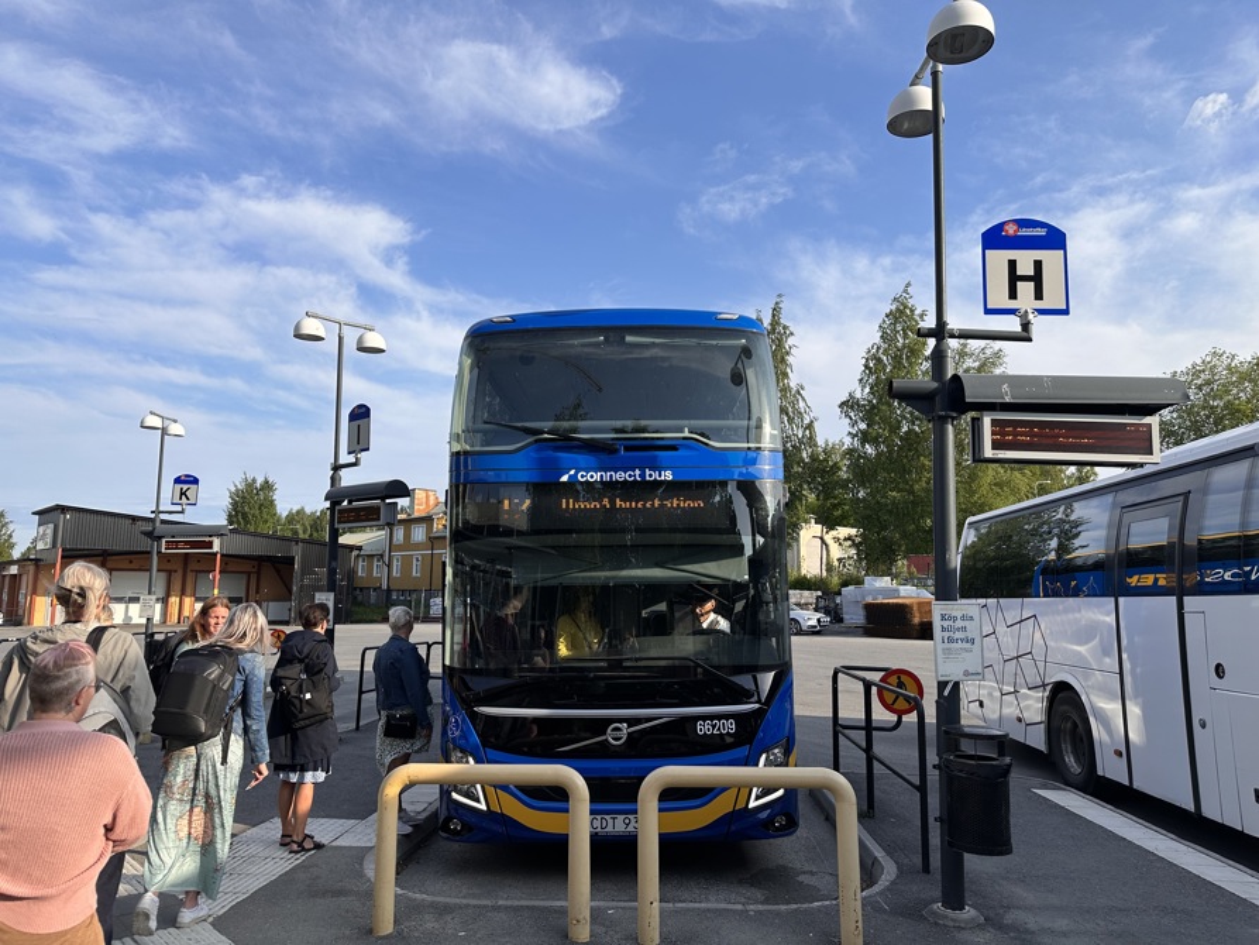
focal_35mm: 24
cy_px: 472
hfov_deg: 71.6
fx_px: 873
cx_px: 630
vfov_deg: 56.8
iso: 80
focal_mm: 6.86
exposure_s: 1/2967
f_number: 1.78
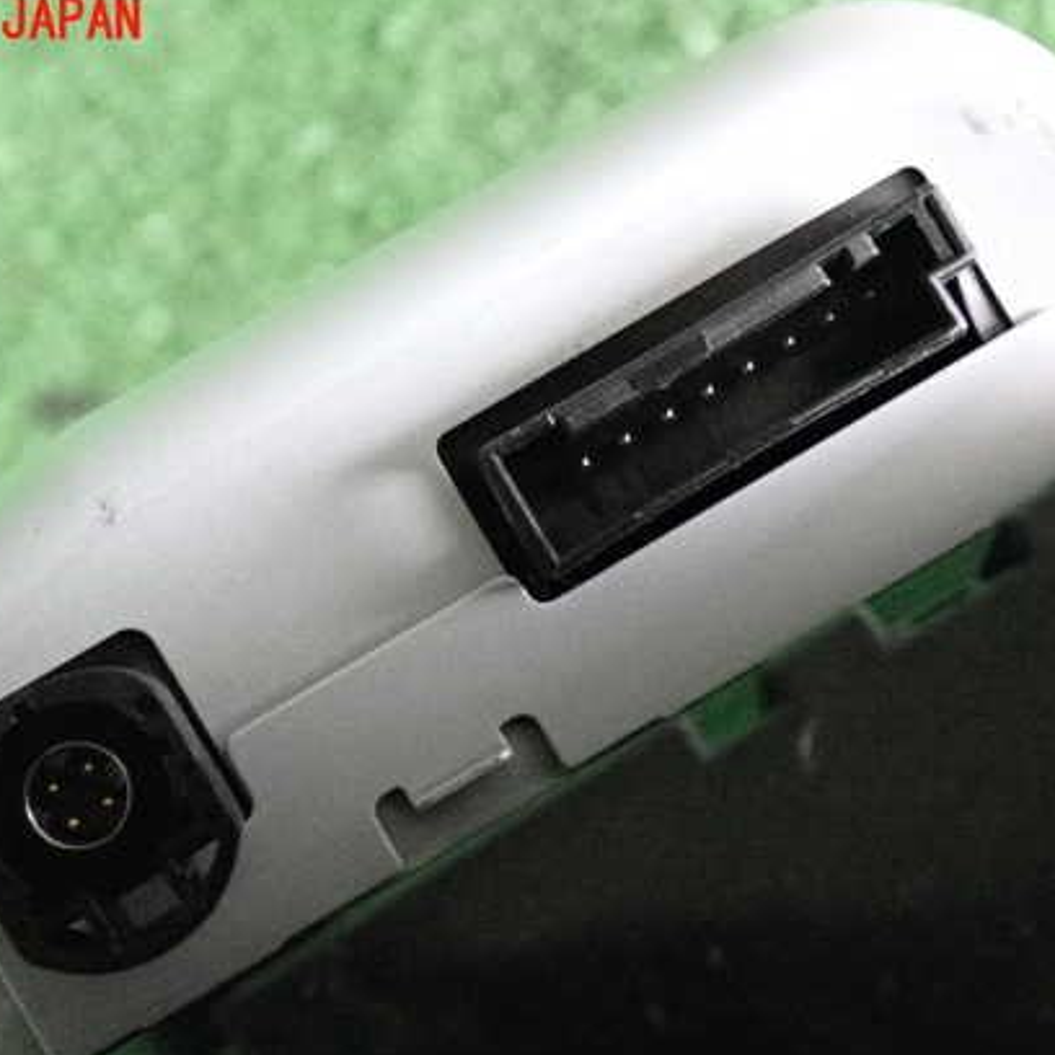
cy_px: 571
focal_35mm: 65
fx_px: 2241
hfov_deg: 26.5
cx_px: 447
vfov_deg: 26.5
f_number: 3.2
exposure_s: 1/125
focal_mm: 9.01
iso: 5000
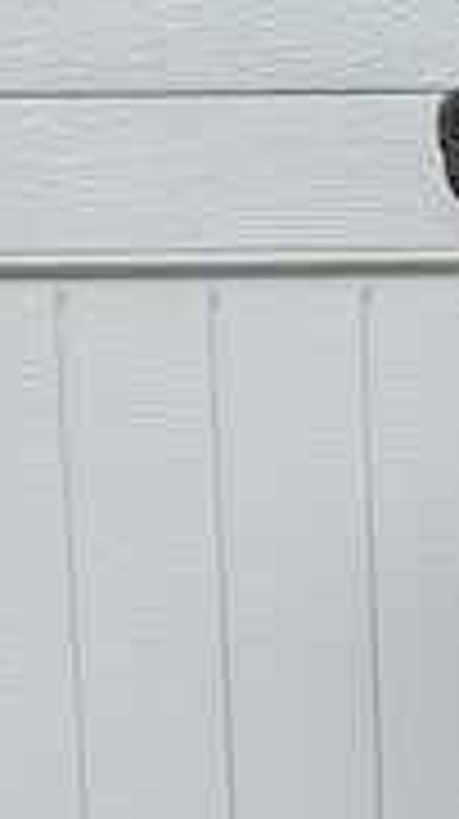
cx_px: 621
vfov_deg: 16.8
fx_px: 2495
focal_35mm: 115
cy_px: 1256
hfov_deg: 10.3
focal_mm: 6.81
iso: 42
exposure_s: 1/682
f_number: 1.85
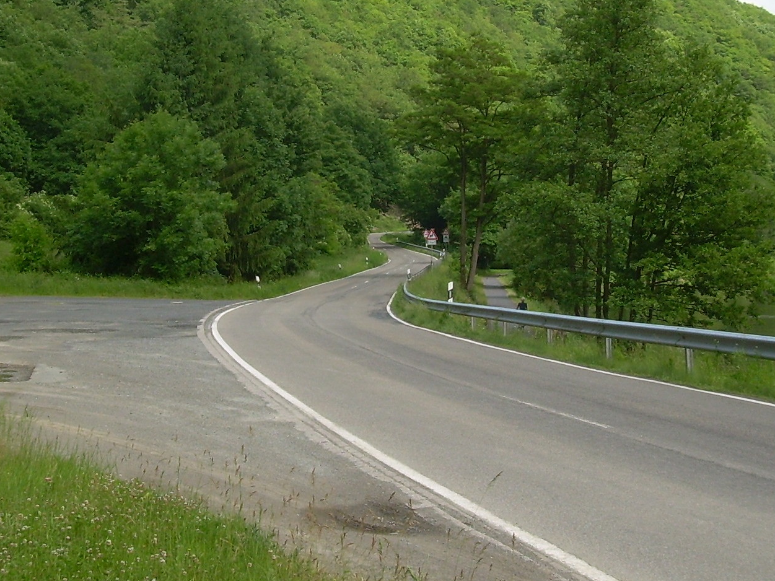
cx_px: 325
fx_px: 1545
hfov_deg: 28.1
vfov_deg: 21.2
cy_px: 179
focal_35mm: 69
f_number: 4.6
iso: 50
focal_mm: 6.3
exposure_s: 1/229
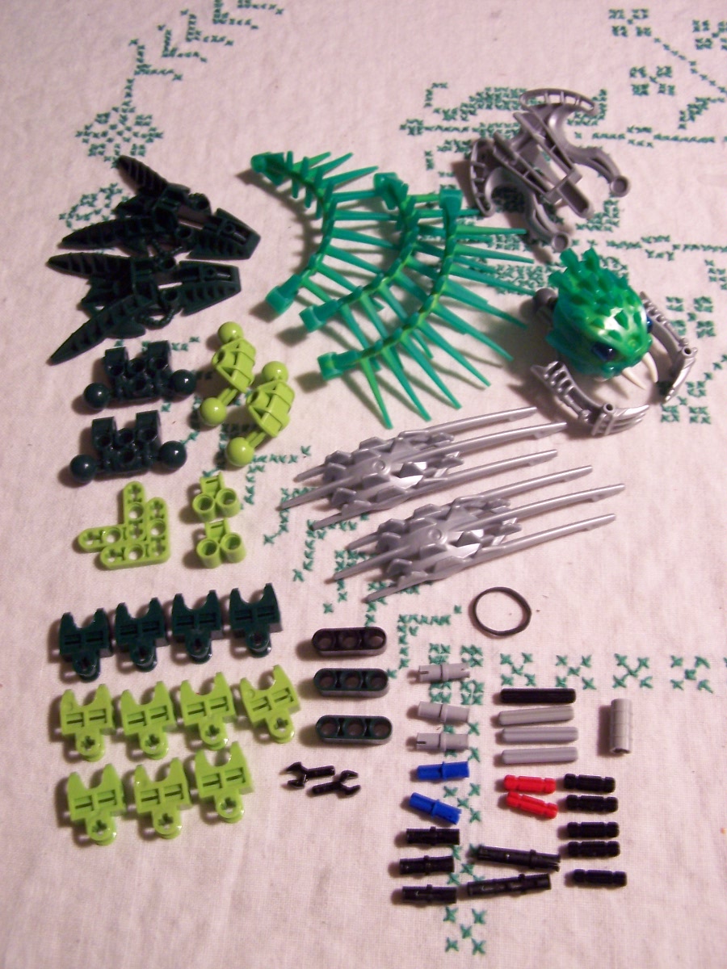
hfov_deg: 37.7
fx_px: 1064
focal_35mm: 38
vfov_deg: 49.0
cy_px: 484
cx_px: 364
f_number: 2.8
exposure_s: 1/4
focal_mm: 6.3
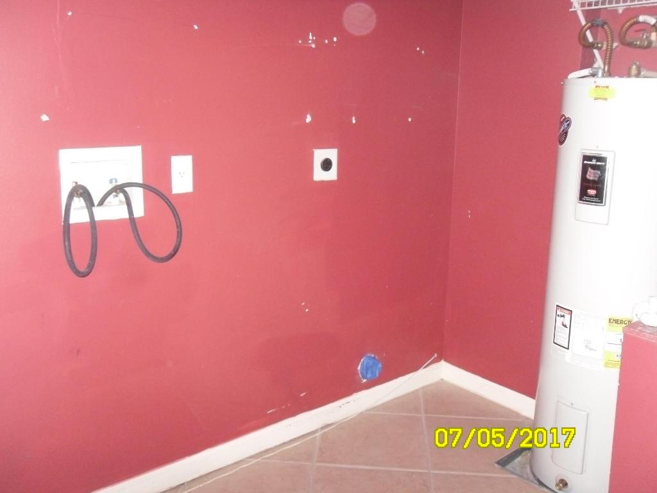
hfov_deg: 42.1
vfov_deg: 32.2
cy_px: 246
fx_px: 854
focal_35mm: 45
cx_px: 328
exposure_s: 1/45
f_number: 3.5
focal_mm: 6.3
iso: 400
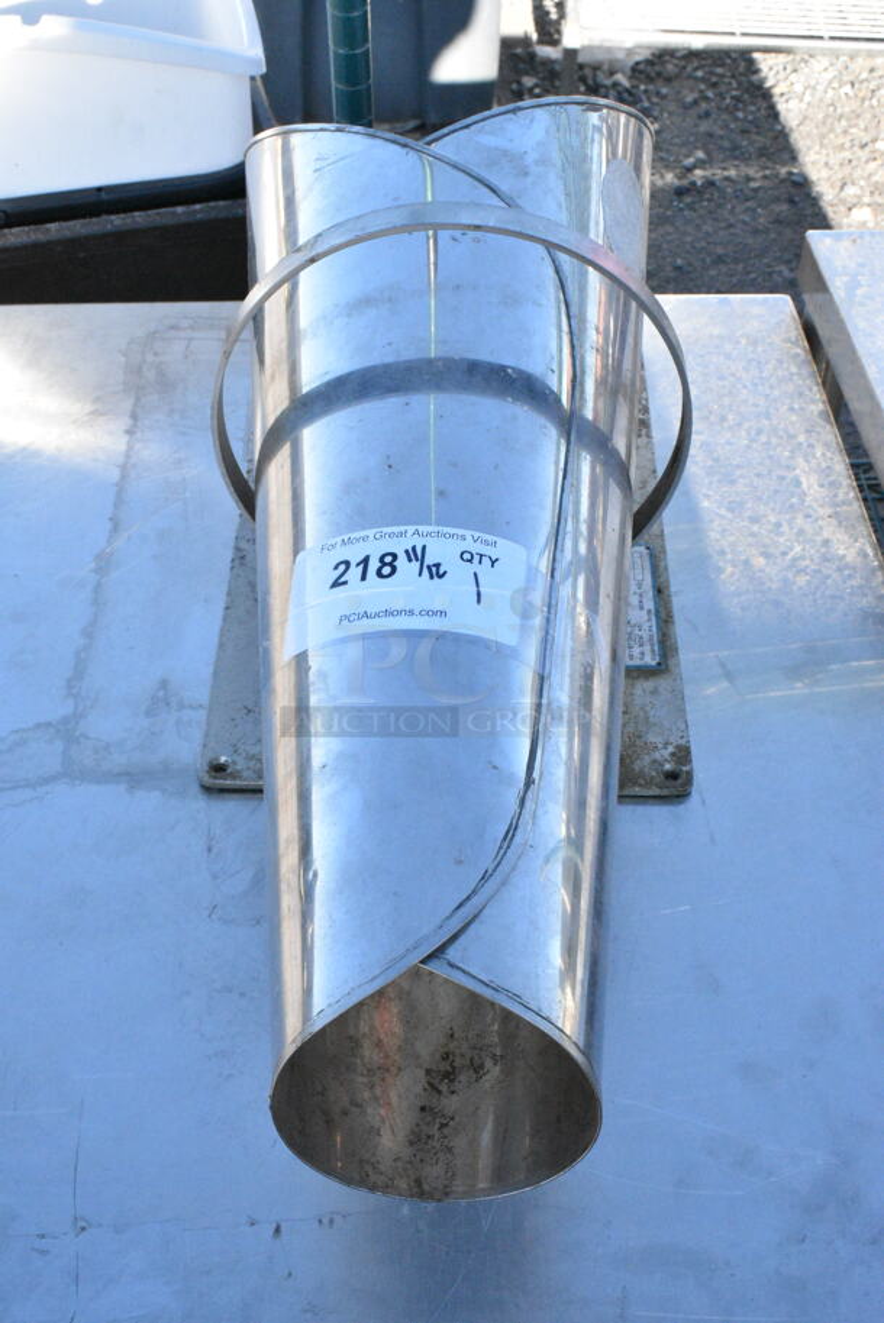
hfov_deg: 29.0
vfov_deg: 42.3
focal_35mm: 46
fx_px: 1710
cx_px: 442
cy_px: 662
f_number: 16
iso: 6400
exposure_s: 1/1000
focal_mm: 31
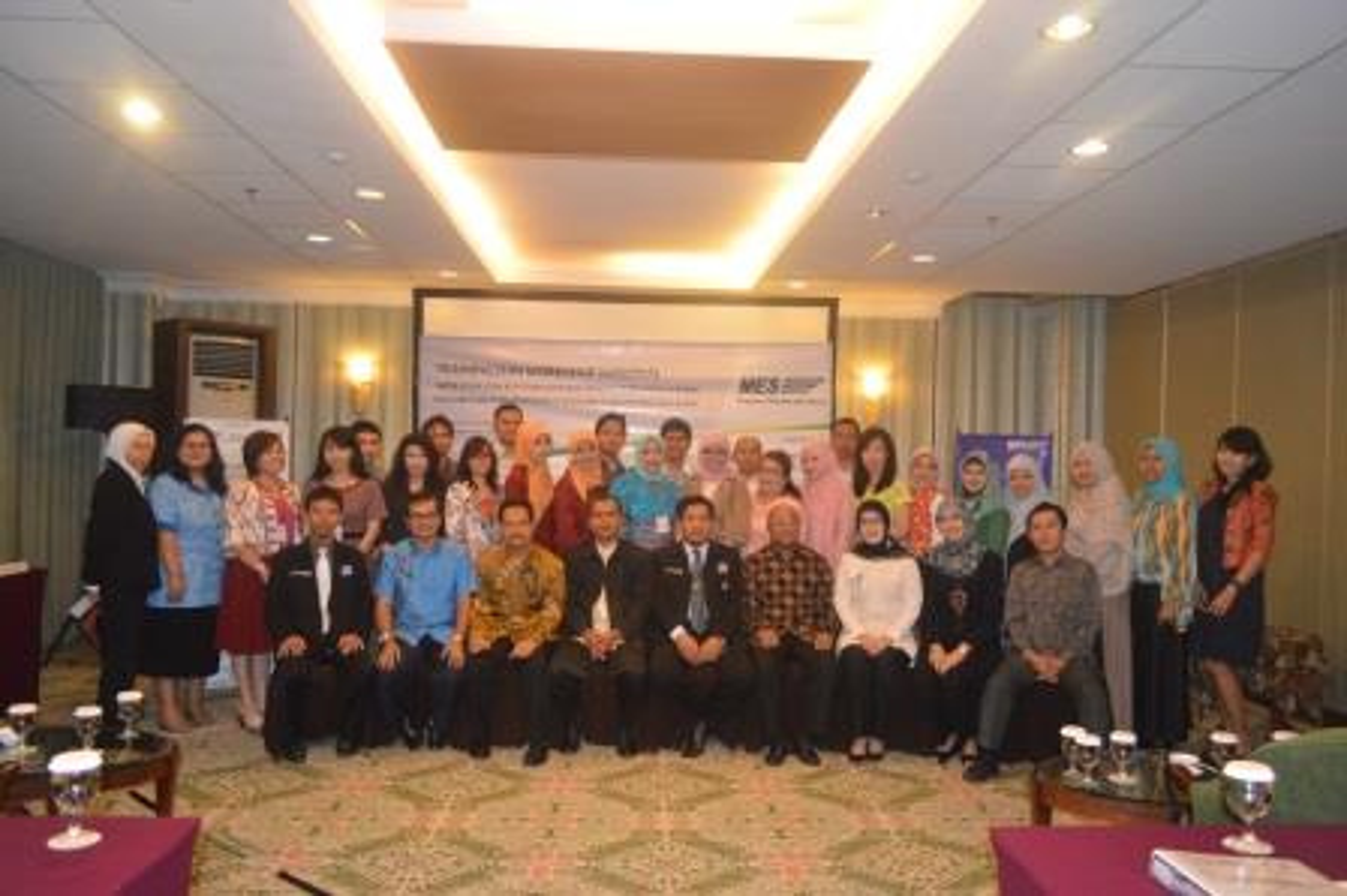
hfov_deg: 67.4
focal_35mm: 27
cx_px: 674
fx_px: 1009
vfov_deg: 47.9
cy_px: 448
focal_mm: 18
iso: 1100
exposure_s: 1/60
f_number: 3.5
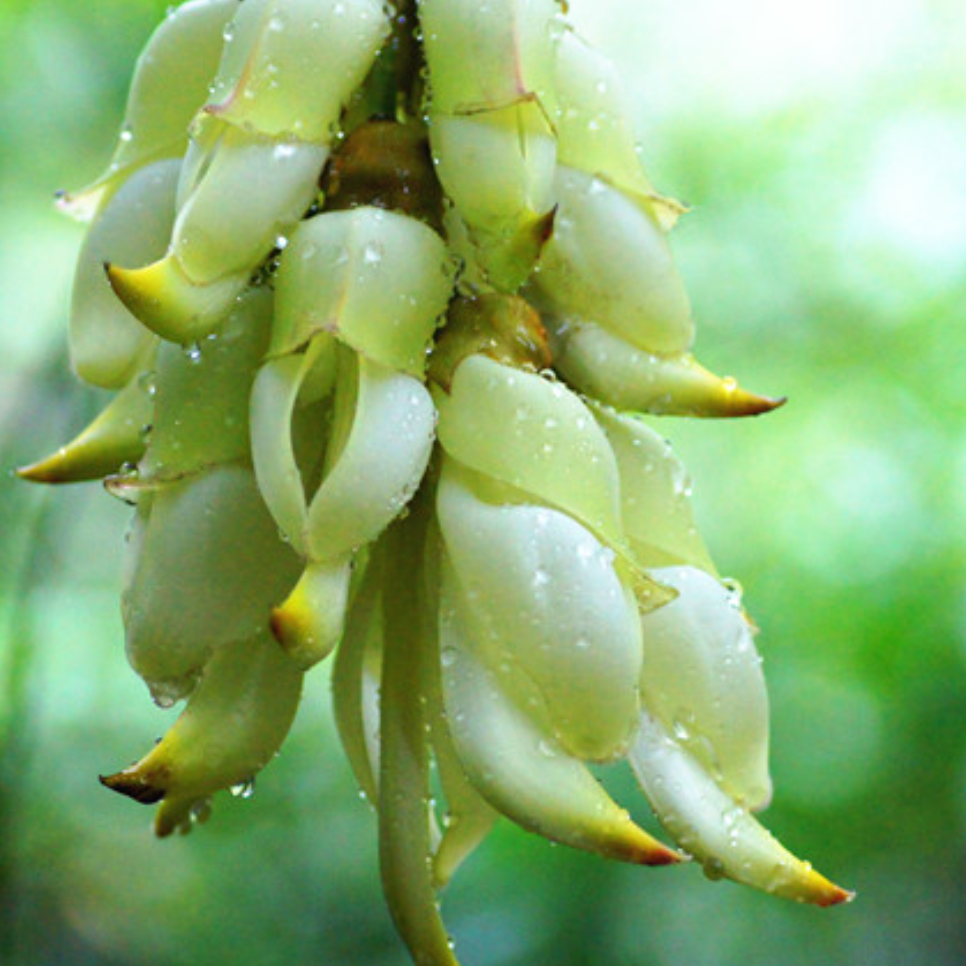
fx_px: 6529
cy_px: 446
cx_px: 480
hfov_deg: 8.5
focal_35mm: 207
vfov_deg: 8.5
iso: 1600
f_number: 4
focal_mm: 85
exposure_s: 1/80
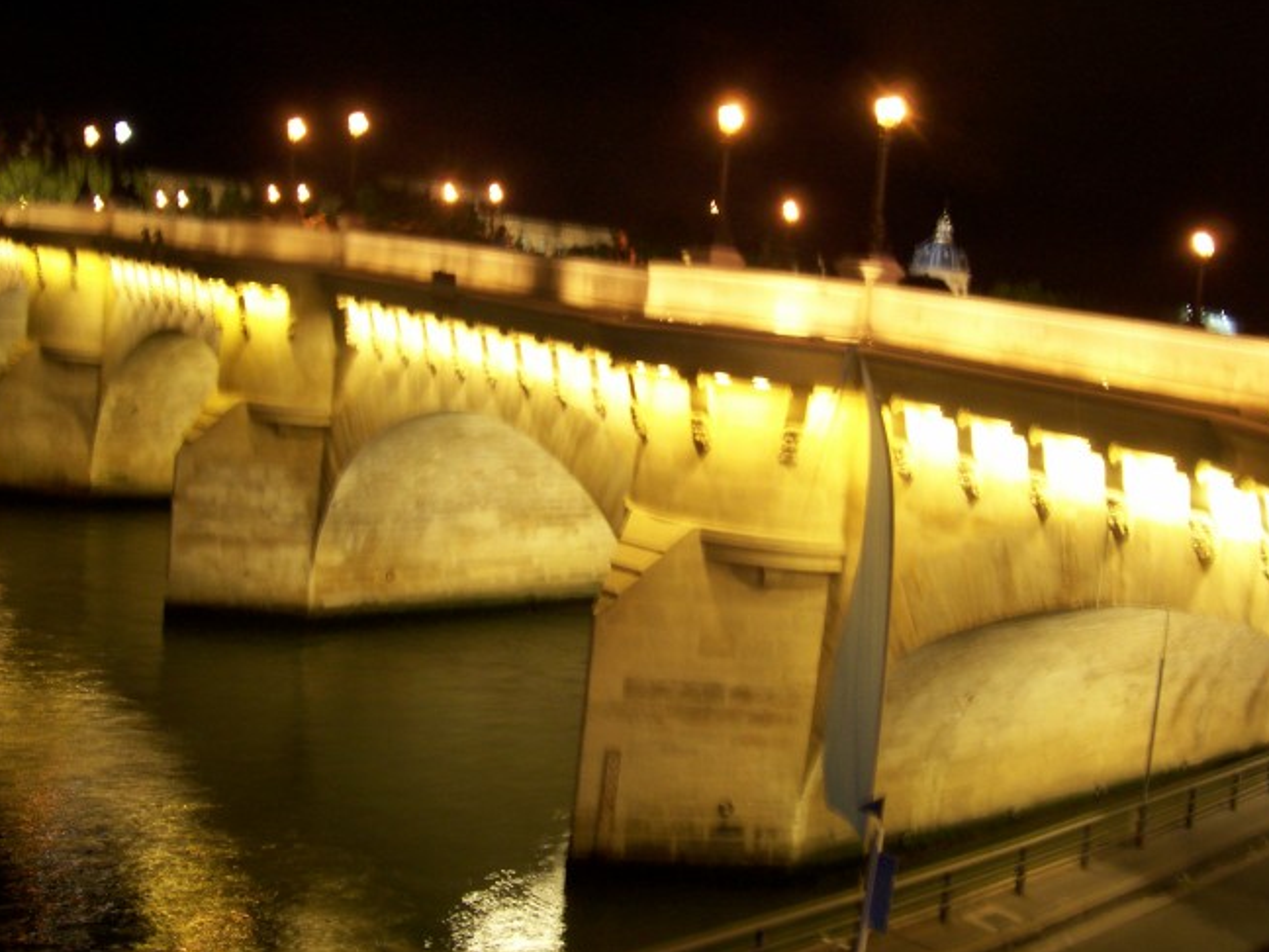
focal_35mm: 42
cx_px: 670
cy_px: 482
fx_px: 1540
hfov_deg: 44.8
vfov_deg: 34.3
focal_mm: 5.6
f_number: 5.1
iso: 80
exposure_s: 2
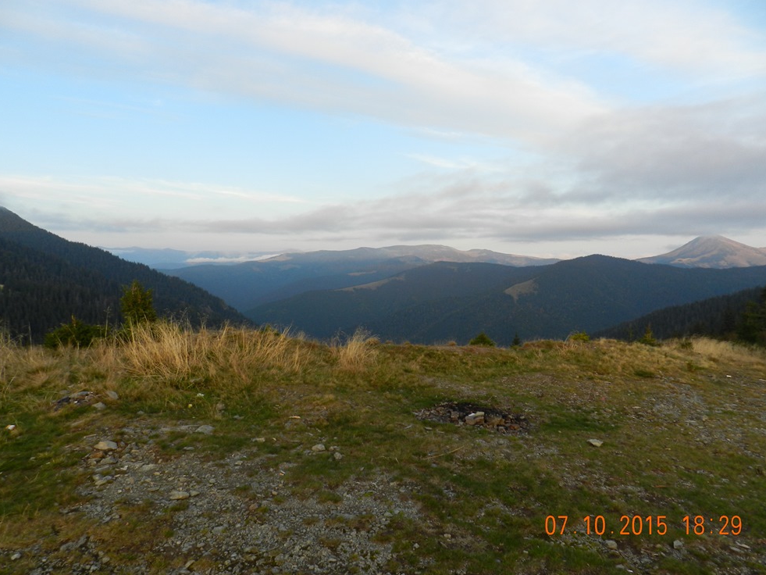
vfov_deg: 56.8
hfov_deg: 71.6
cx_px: 390
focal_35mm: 24
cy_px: 288
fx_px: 531
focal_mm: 4
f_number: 3.4
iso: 160
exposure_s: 1/200
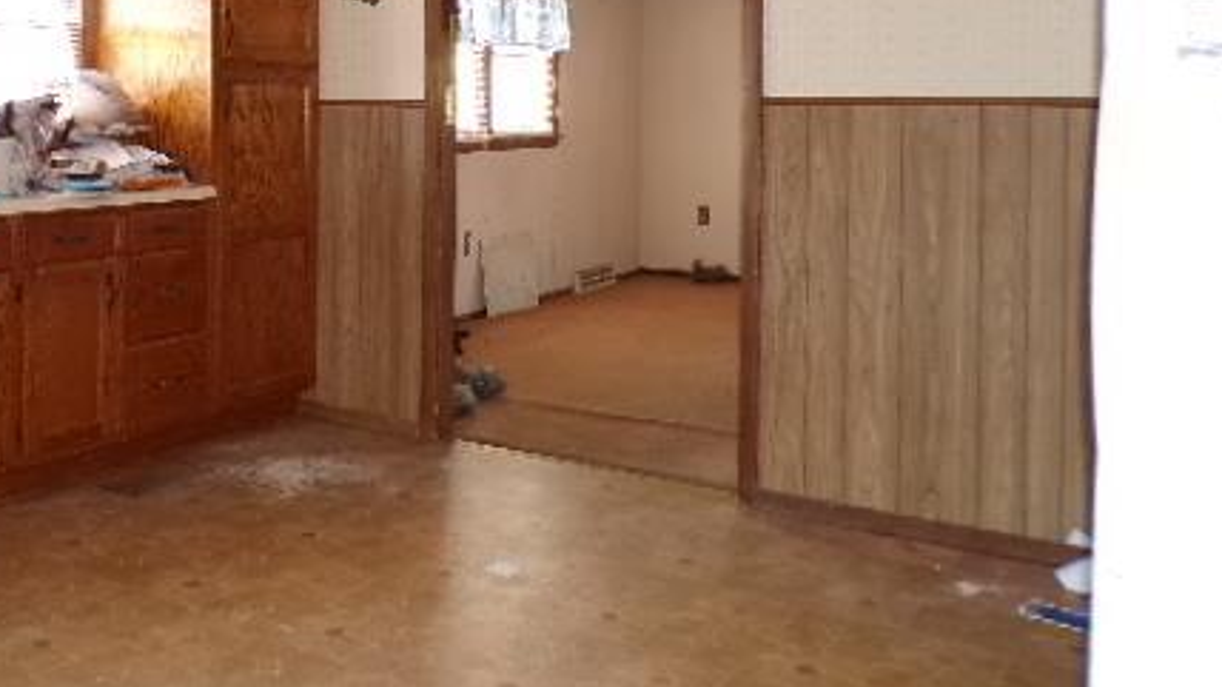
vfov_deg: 29.4
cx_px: 370
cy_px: 100
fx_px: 1263
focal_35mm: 39
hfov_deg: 50.3
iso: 225
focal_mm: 4.3
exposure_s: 1/17
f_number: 3
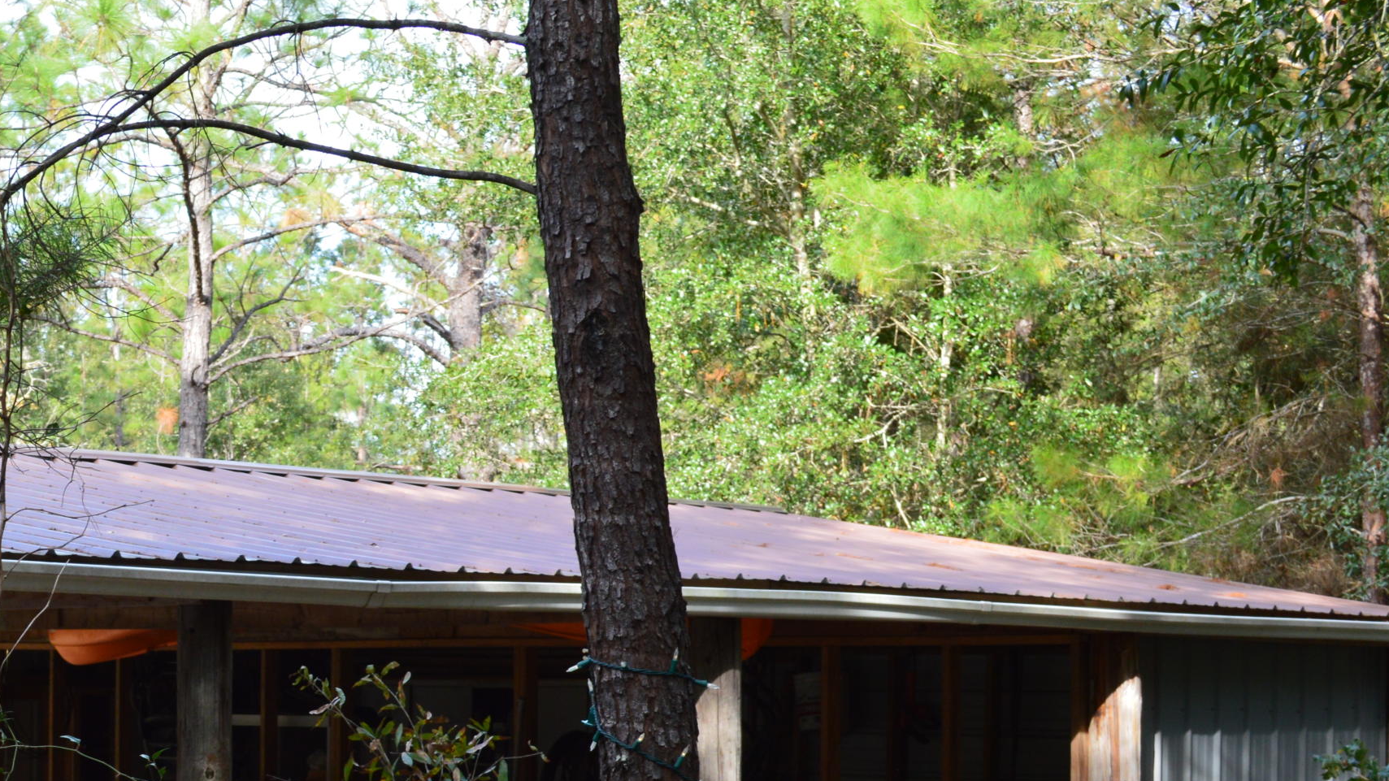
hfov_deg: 25.8
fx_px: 2943
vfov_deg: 14.9
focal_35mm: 80
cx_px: 174
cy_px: 722
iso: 400
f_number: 9
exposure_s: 1/100
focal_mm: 29
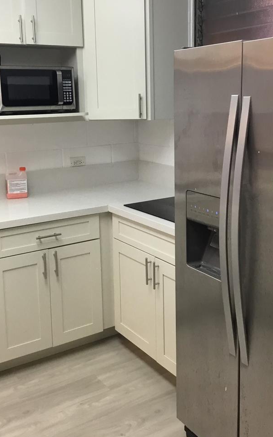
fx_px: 488
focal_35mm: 41
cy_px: 177
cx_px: 129
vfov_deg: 48.0
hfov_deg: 31.2
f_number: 2.4
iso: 80
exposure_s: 1/33
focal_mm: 3.3
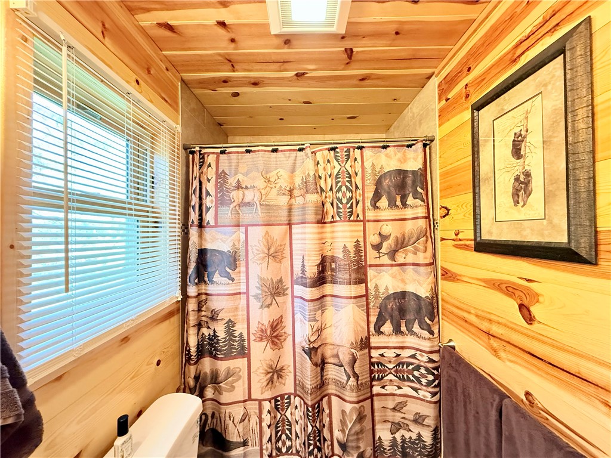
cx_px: 306
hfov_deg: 102.1
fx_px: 247
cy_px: 229
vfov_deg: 85.7
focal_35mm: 14
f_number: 2.2
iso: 640
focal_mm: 2.22
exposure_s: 1/60
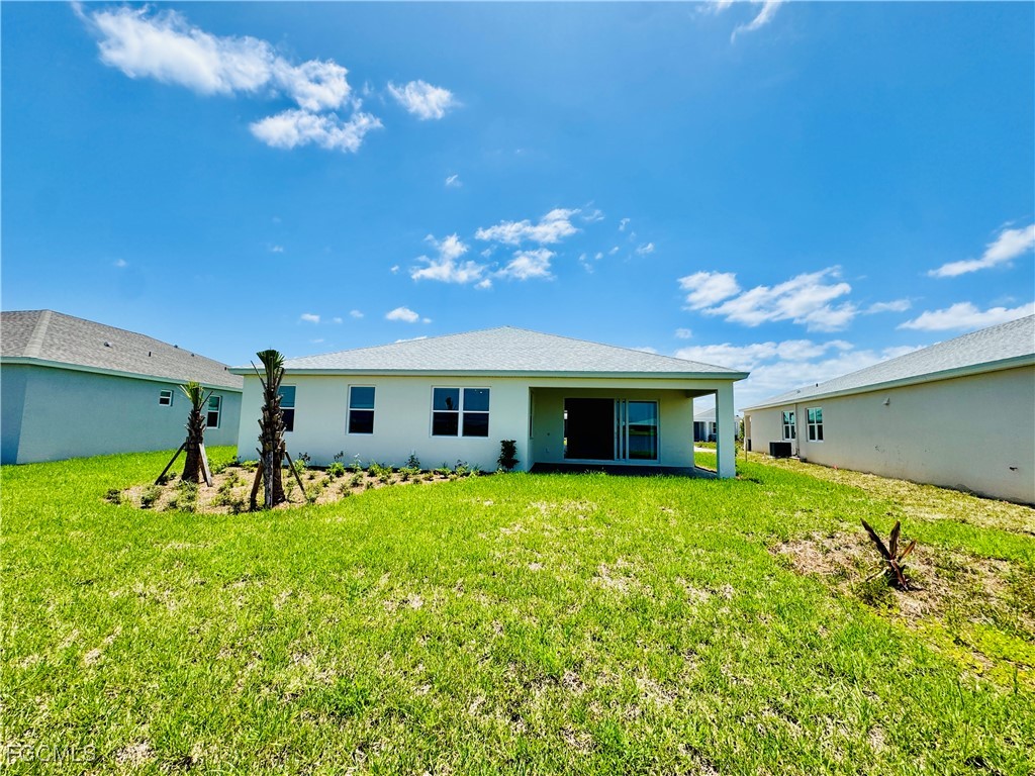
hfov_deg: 102.1
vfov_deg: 85.7
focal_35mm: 14
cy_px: 388
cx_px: 518
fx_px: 419
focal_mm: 2.22
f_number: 2.2
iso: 50
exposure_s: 1/2584
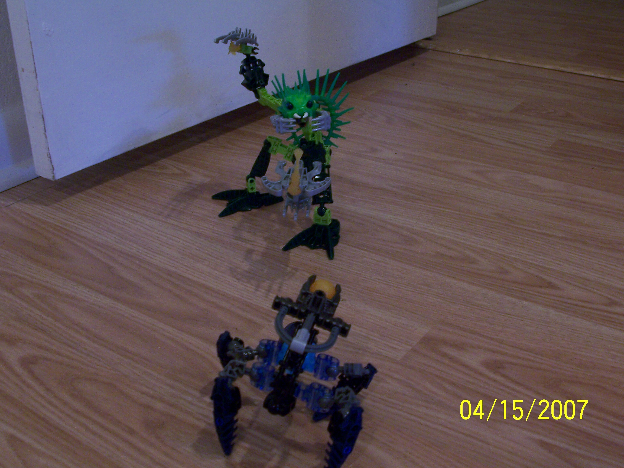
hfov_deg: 44.8
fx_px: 757
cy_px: 234
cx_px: 312
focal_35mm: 42
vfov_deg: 34.3
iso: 140
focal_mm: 7.2
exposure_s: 1/20
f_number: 2.8
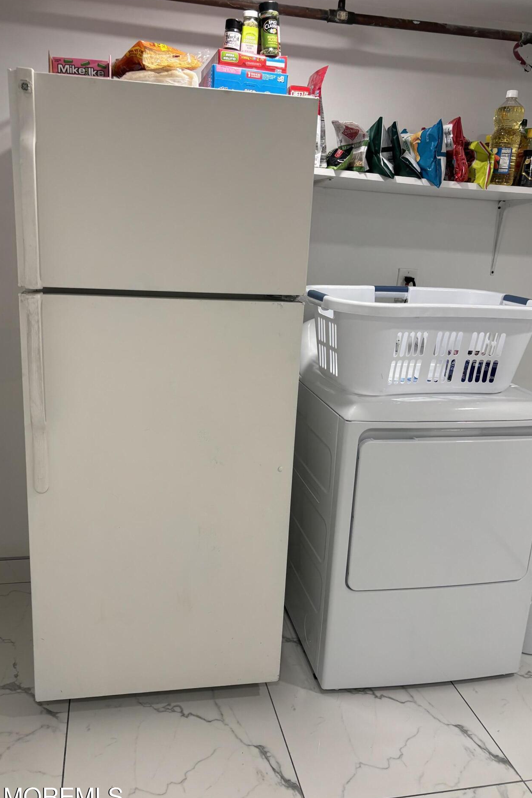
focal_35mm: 29
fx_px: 643
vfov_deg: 63.7
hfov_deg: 44.9
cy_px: 408
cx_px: 244
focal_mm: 5.96
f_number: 1.6
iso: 125
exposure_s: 1/120
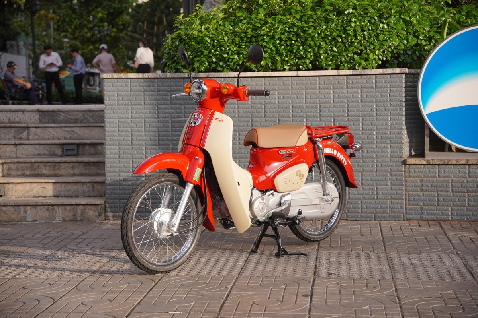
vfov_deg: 18.2
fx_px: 996
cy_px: 159
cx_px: 239
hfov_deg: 27.0
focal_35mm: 75
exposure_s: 1/1000
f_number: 4
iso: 320
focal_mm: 50
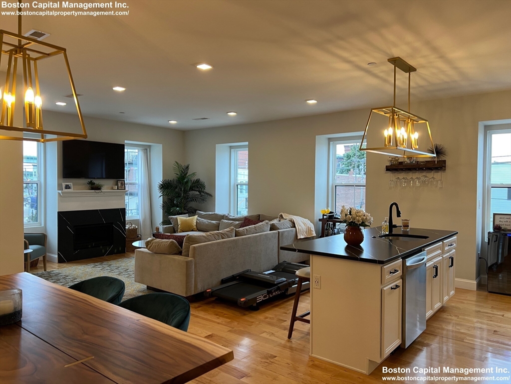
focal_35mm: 26
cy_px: 192
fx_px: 384
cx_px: 256
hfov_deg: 67.3
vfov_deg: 53.1
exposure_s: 1/60
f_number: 1.5
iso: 100
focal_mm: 5.7
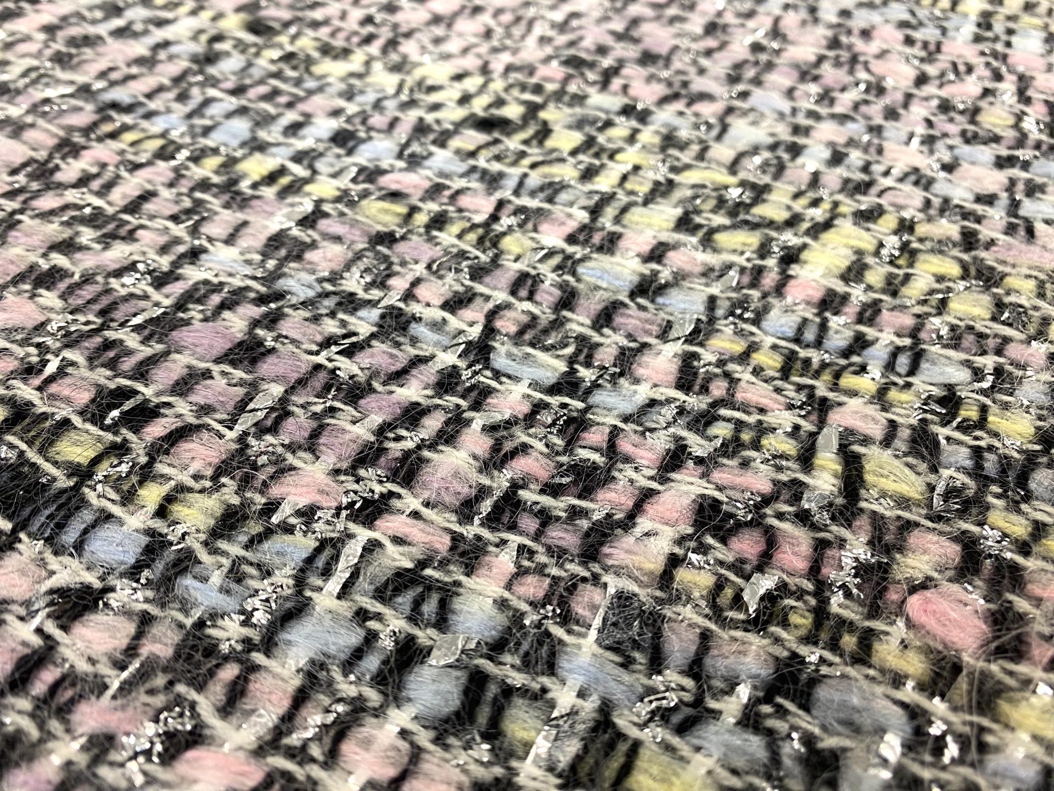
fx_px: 761
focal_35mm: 25
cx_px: 527
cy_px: 396
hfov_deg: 69.4
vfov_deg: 54.9
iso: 125
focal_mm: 4.25
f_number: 1.8
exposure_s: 1/60
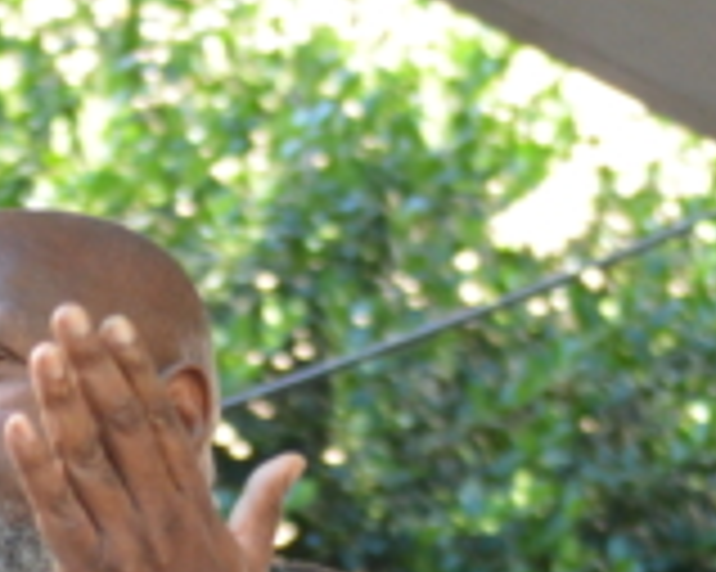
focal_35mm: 374
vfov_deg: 4.1
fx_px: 7926
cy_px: 966
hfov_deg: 5.2
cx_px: 374
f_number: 4
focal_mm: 55
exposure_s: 1/500
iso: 2000
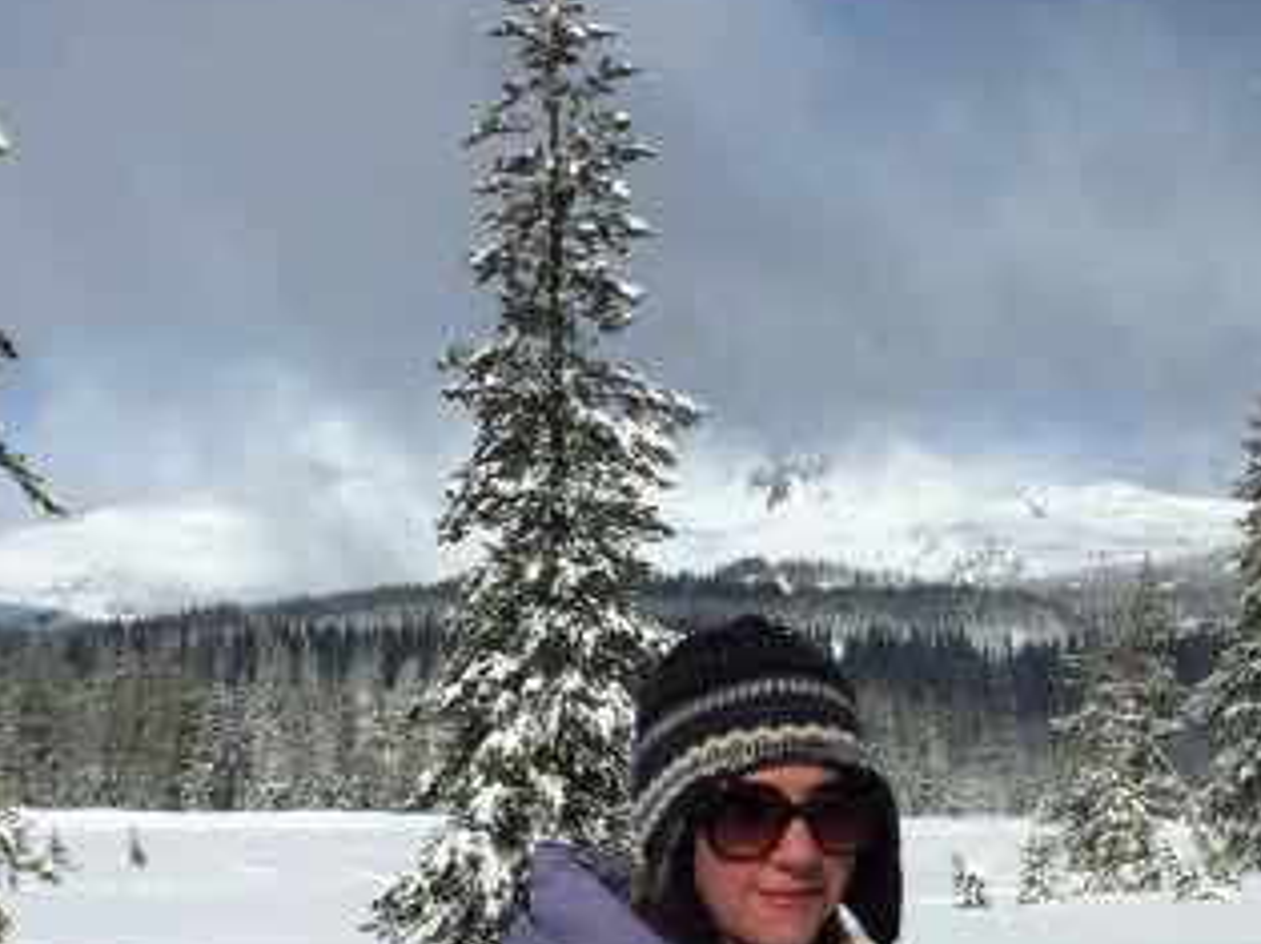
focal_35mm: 111
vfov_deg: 13.1
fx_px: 4040
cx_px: 1048
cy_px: 976
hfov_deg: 17.6
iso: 32
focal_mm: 4.15
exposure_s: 1/6623
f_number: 2.2
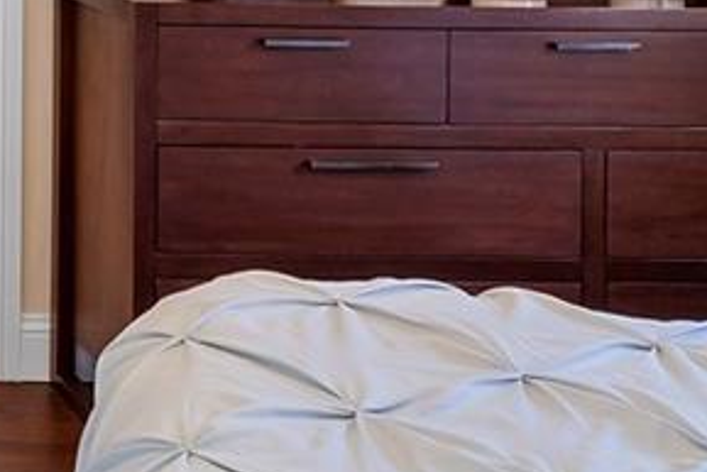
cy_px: -242
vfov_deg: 15.2
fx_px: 1631
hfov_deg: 20.2
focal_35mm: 83
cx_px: -426
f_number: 11
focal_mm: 10
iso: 160
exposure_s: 1/10
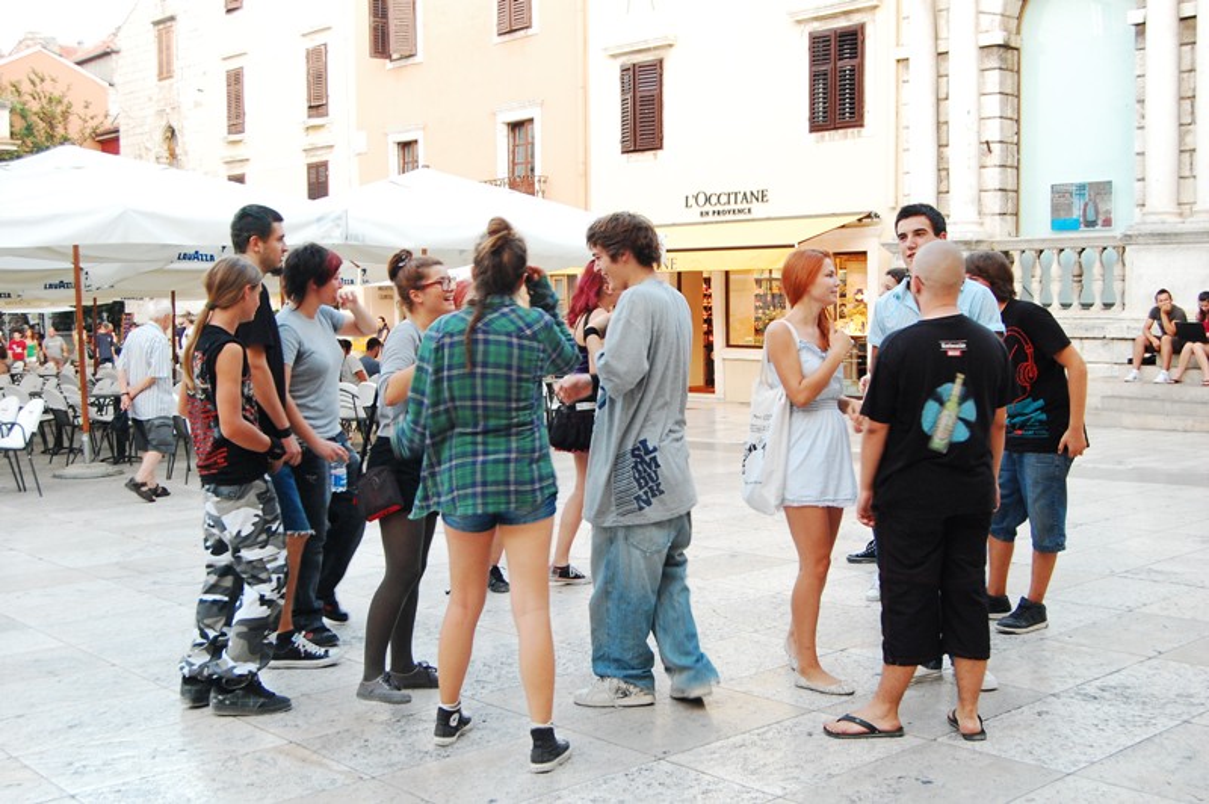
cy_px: 402
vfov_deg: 34.2
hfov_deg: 49.6
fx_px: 1309
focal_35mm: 39
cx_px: 604
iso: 800
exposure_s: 1/60
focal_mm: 26
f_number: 6.3
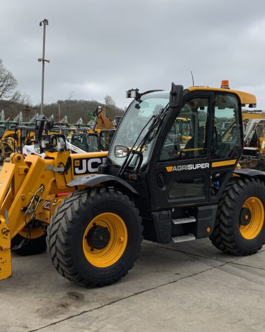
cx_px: 122
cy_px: 181
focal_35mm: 48
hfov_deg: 31.4
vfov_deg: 38.8
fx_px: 471
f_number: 1.8
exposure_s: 1/1221
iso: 16
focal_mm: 3
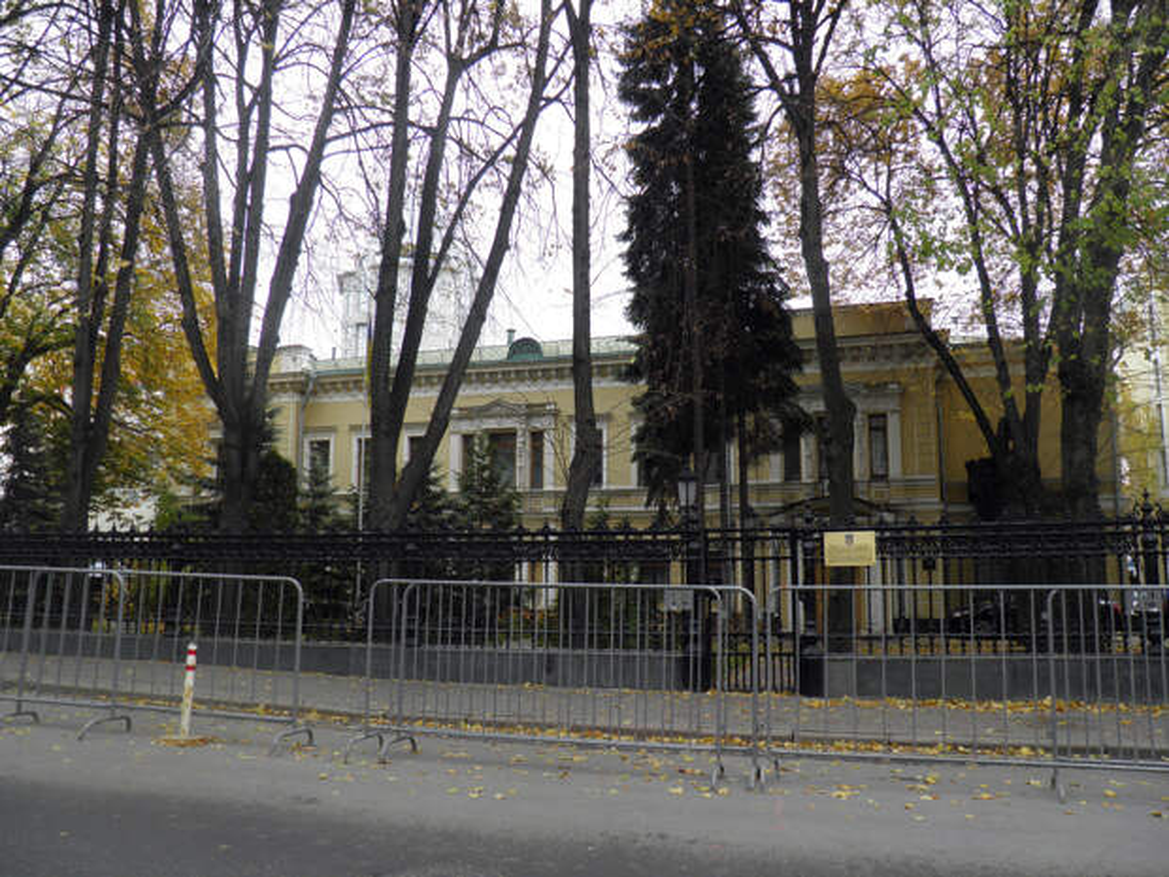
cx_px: 584
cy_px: 438
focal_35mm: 28
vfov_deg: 49.7
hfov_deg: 63.4
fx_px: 946
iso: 50
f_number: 3.6
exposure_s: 1/50
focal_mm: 4.9
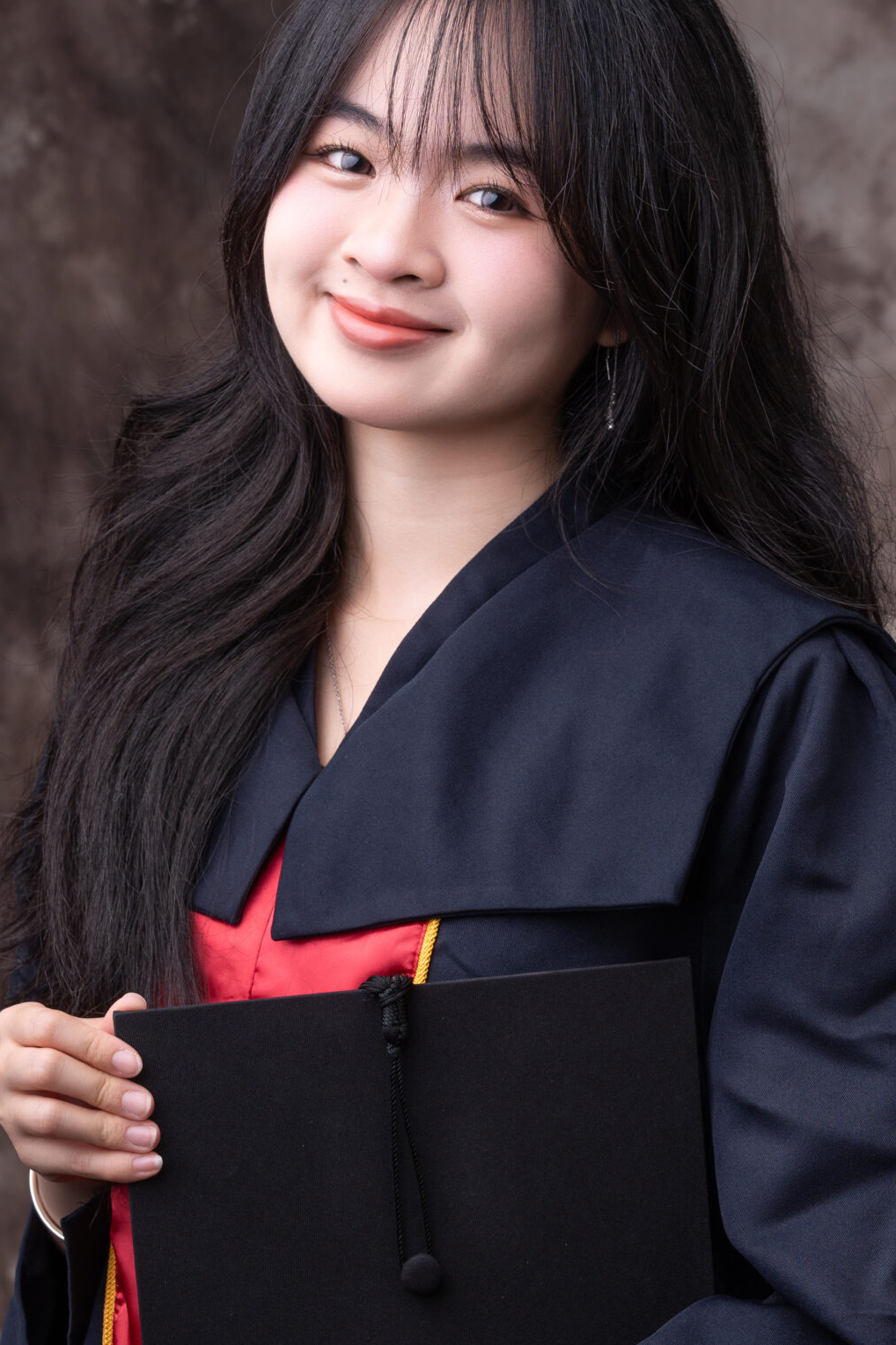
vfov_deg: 17.9
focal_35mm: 114
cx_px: 471
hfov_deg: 12.0
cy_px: 870
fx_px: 4256
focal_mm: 68
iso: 125
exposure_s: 1/125
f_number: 8
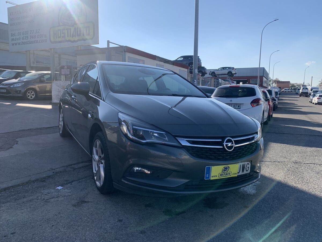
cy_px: 121
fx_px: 242
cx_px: 161
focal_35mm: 26
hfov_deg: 67.3
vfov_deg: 53.1
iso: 25
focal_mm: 4.25
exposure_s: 1/2114
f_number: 1.8
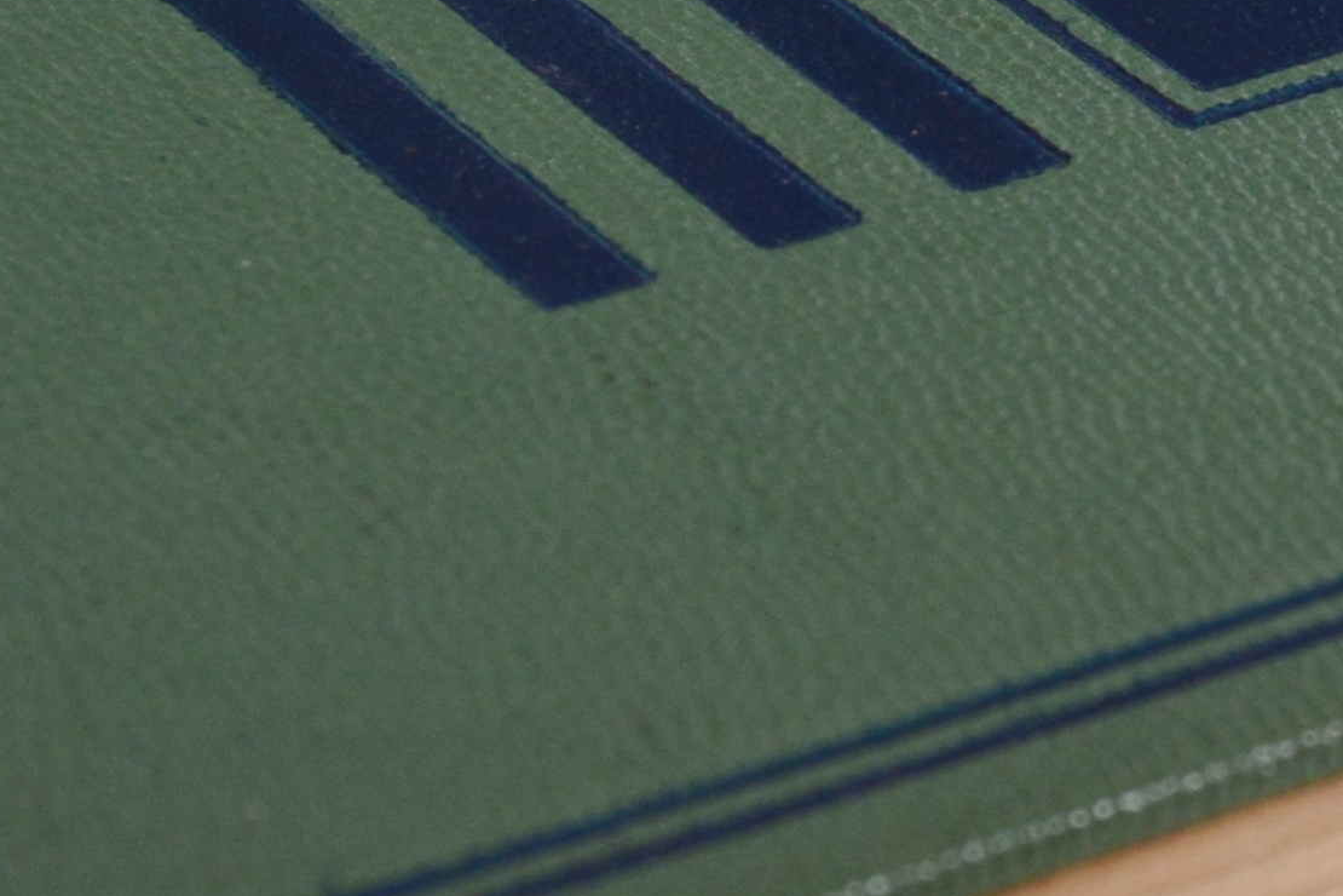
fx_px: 8468
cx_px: 2129
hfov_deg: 8.8
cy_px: 418
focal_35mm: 227
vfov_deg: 6.1
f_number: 5.6
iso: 320
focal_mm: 28
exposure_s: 1/125
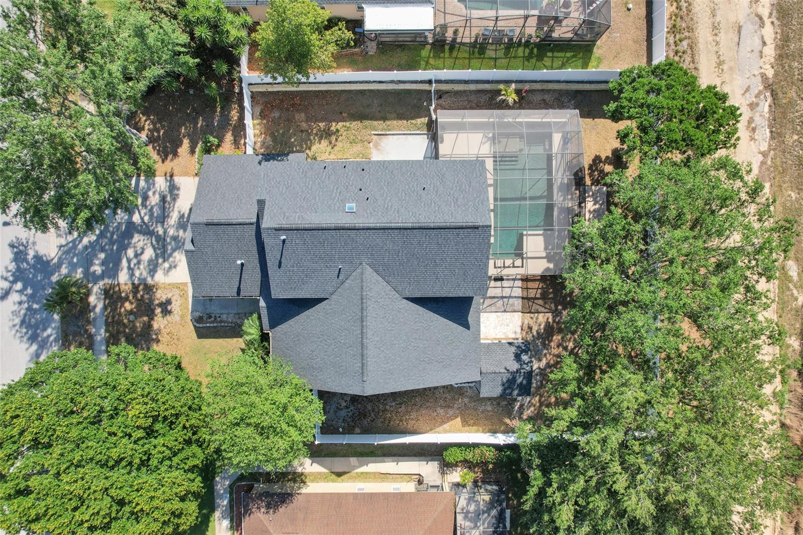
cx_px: 402
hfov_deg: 78.6
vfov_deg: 57.2
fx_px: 491
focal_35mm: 22
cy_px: 268
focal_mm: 8.38
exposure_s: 1/180
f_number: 2.8
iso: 120
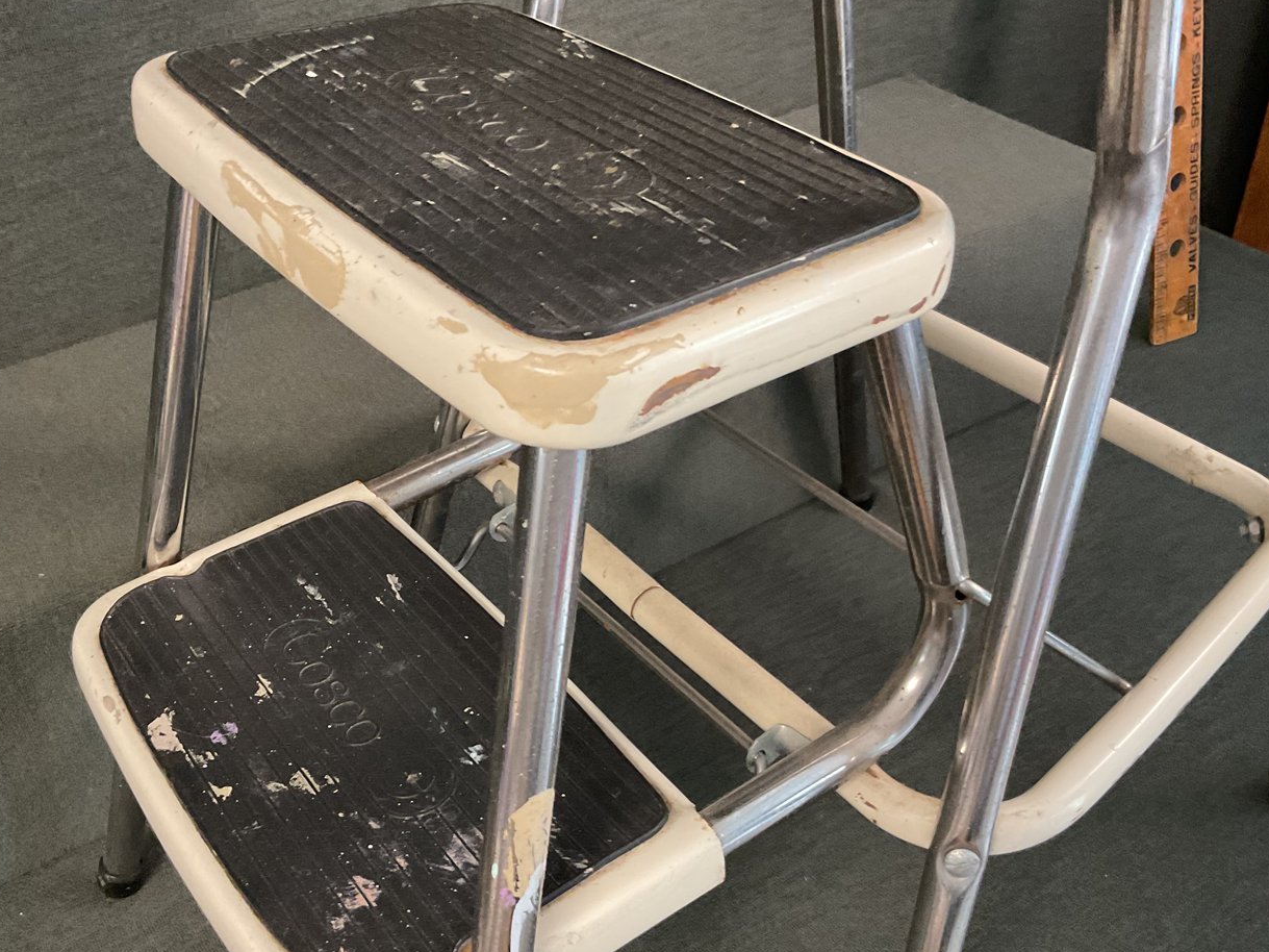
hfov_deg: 51.3
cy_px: 546
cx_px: 589
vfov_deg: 39.6
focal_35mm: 36
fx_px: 1320
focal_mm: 3
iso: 320
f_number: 1.8
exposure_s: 1/40
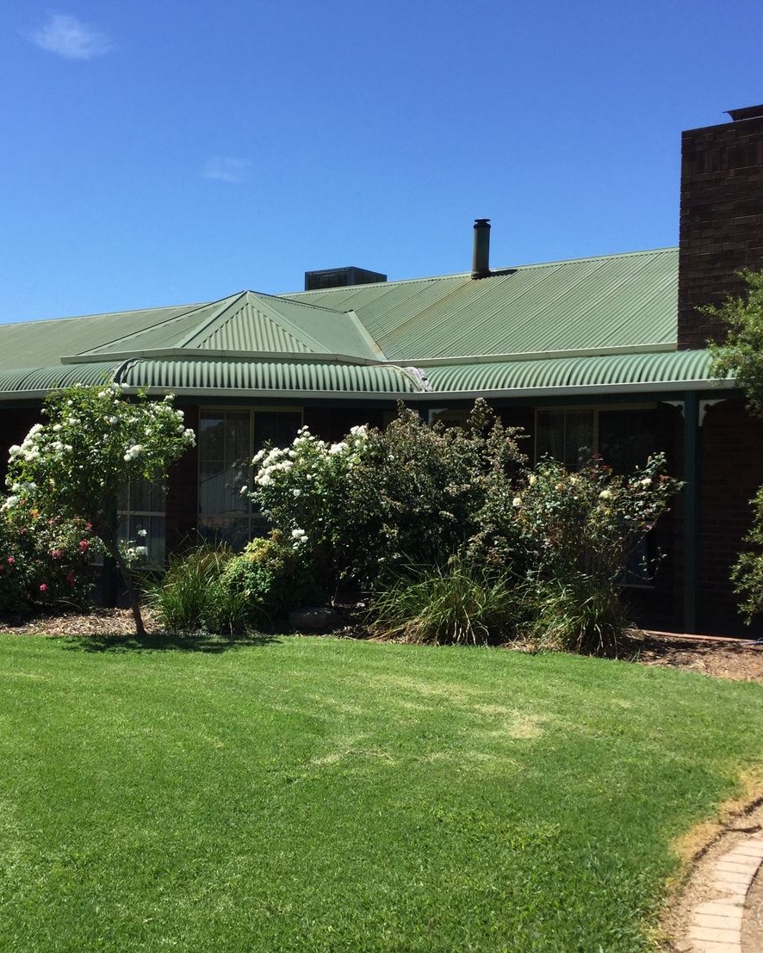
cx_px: 331
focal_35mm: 41
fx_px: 1157
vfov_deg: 44.8
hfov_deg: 36.4
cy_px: 476
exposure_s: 1/1217
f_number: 2.4
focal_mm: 3.3
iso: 25
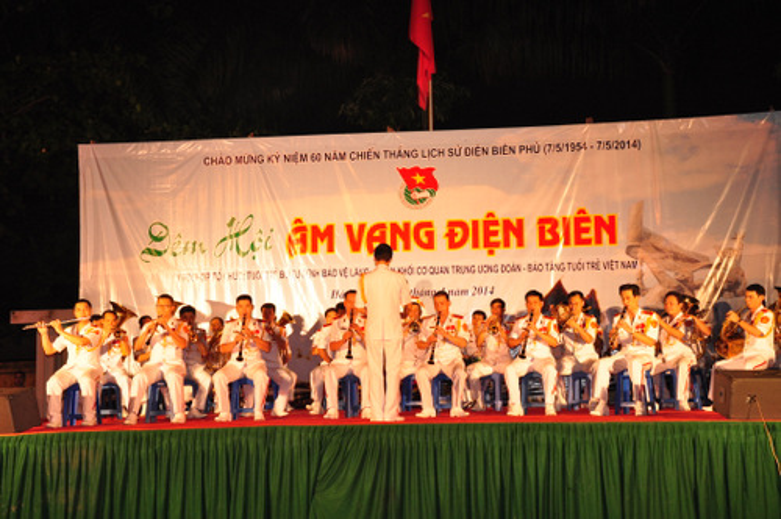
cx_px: 390
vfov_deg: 23.7
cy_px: 260
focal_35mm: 57
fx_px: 1235
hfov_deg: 35.1
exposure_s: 1/50
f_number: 5.6
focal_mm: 38
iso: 640
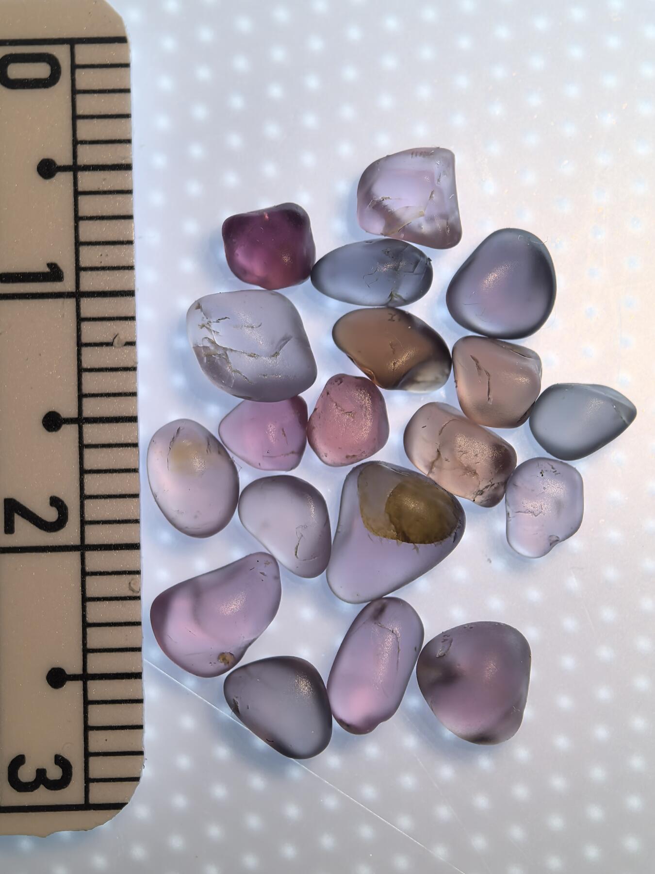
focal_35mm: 95
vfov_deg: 20.7
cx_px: 328
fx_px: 2397
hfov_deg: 15.6
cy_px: 437
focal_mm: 14.6
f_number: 3
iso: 80
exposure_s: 1/100
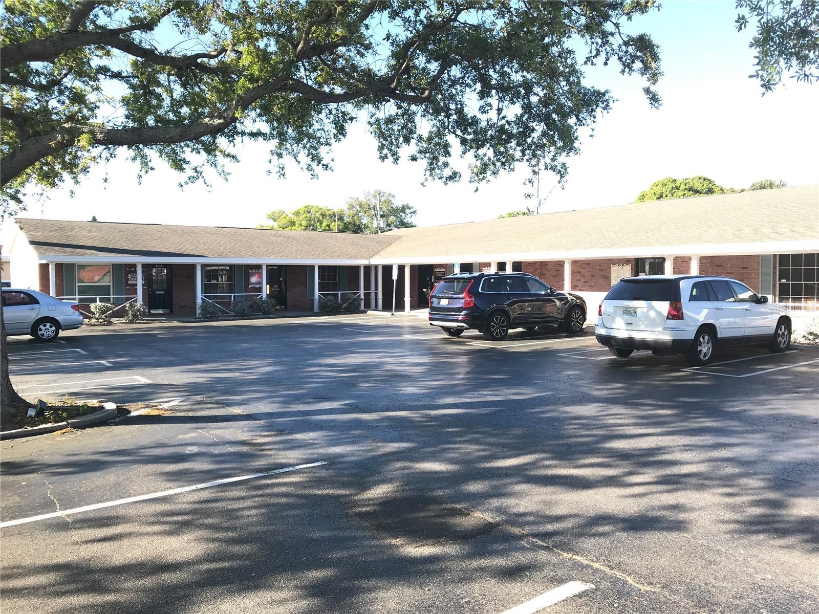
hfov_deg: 63.4
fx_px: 662
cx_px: 410
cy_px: 307
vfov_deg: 49.7
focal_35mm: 28
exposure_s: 1/520
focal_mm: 3.99
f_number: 1.8
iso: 20
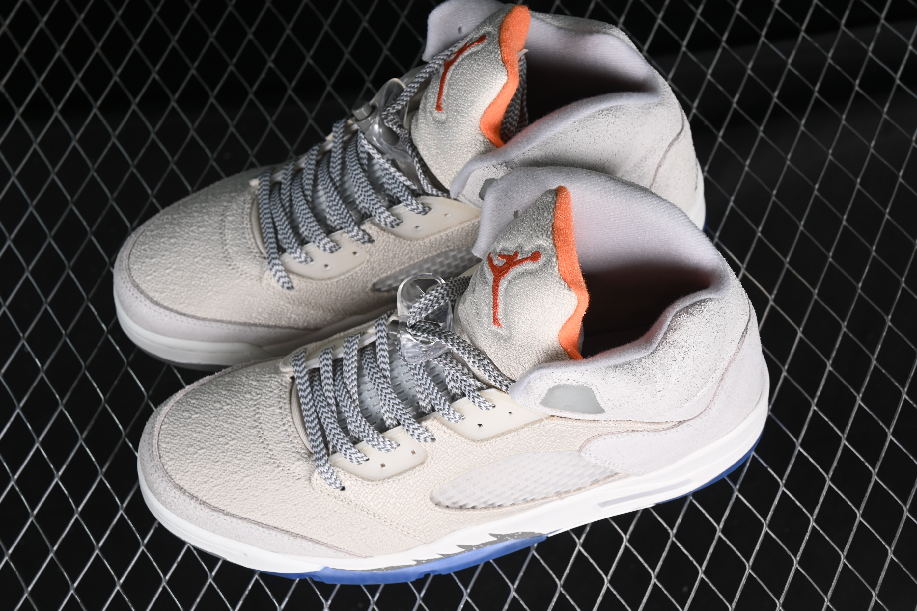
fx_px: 1910
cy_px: 306
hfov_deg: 27.0
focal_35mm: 75
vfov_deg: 18.2
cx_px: 458
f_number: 7.1
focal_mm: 50
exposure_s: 1/80
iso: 160
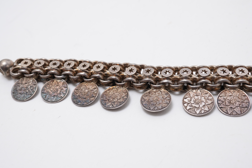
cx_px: 126
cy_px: 84
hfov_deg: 43.6
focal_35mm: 45
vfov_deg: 29.9
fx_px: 315
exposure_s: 1/125
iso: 400
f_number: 18
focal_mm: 30
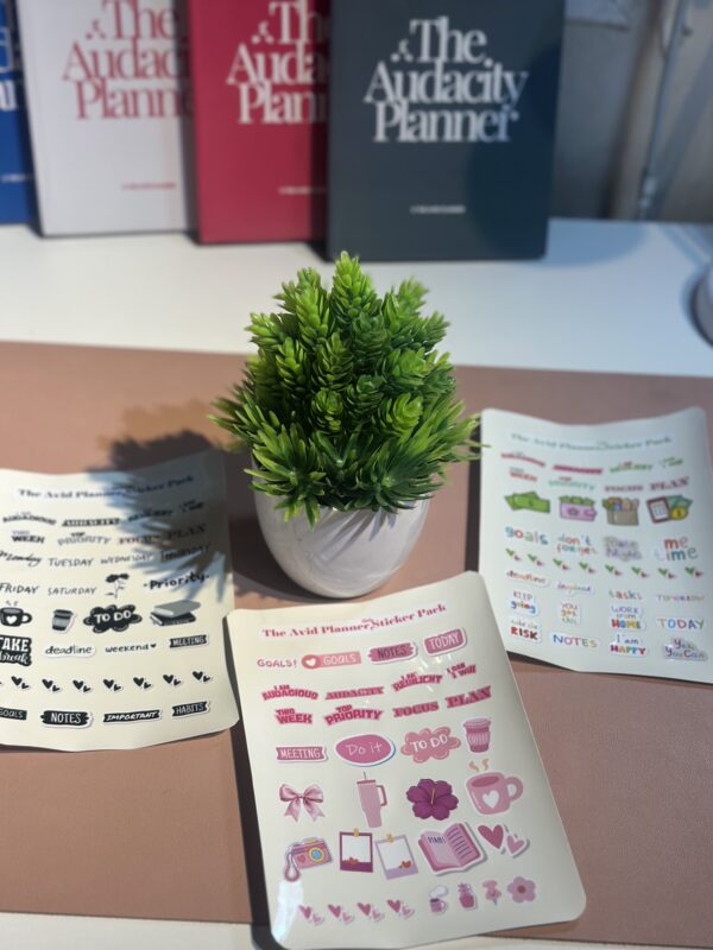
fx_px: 1318
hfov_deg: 30.3
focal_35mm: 48
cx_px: 356
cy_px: 475
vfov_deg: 39.7
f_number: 1.78
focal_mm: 6.86
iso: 80
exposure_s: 1/269
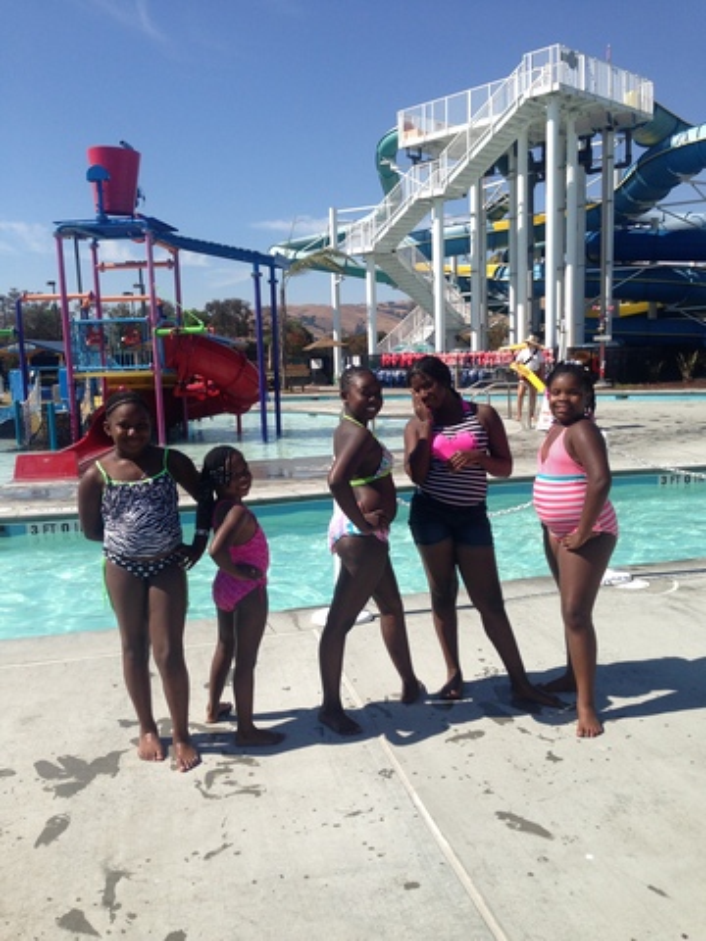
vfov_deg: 55.4
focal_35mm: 33
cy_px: 470
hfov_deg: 42.9
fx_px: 897
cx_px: 353
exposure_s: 1/1869
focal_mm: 4.12
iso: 50
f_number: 2.4
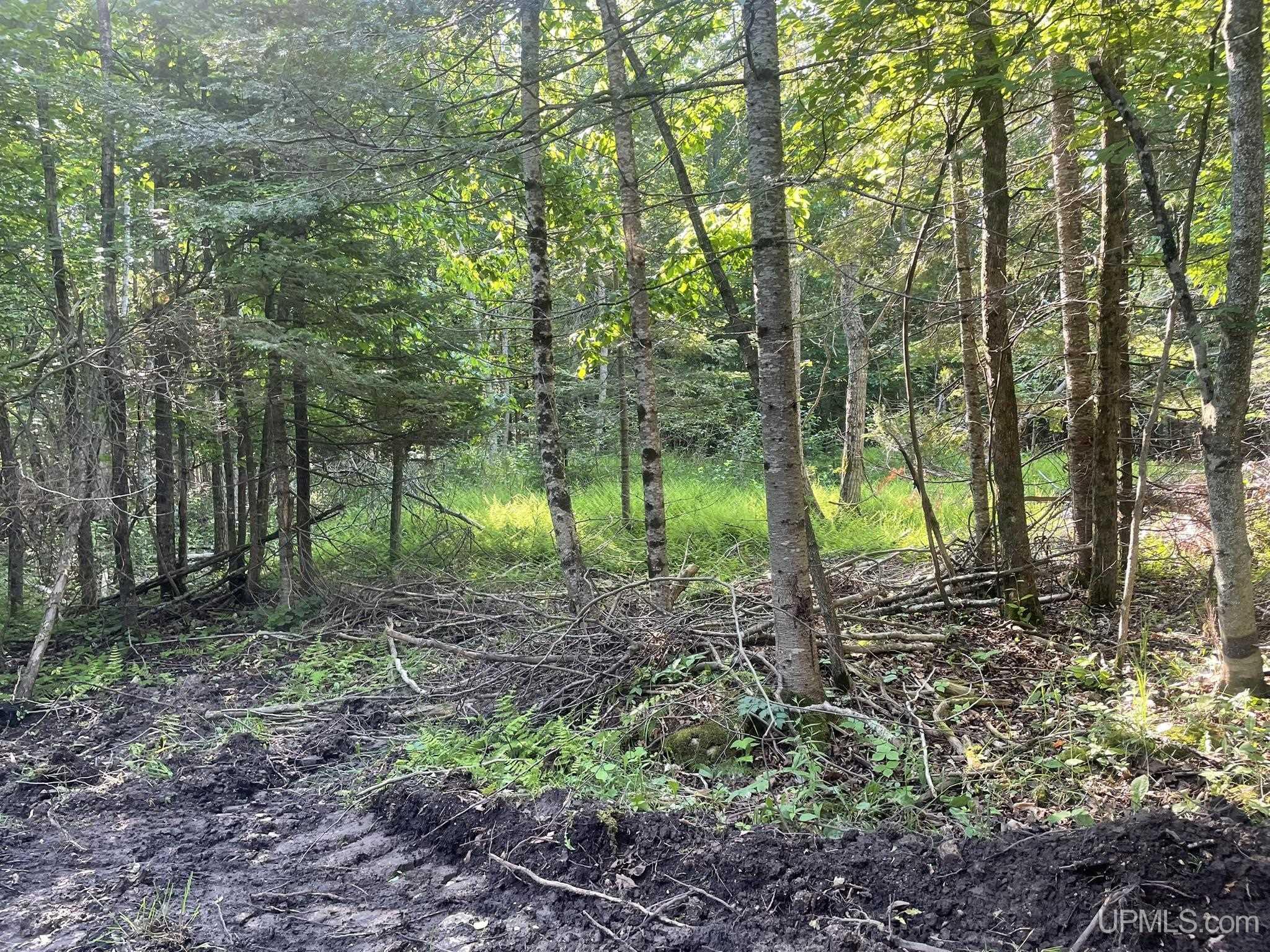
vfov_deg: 53.1
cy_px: 476
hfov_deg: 67.3
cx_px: 635
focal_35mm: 26
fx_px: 954
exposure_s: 1/121
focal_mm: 4.2
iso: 80
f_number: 1.6
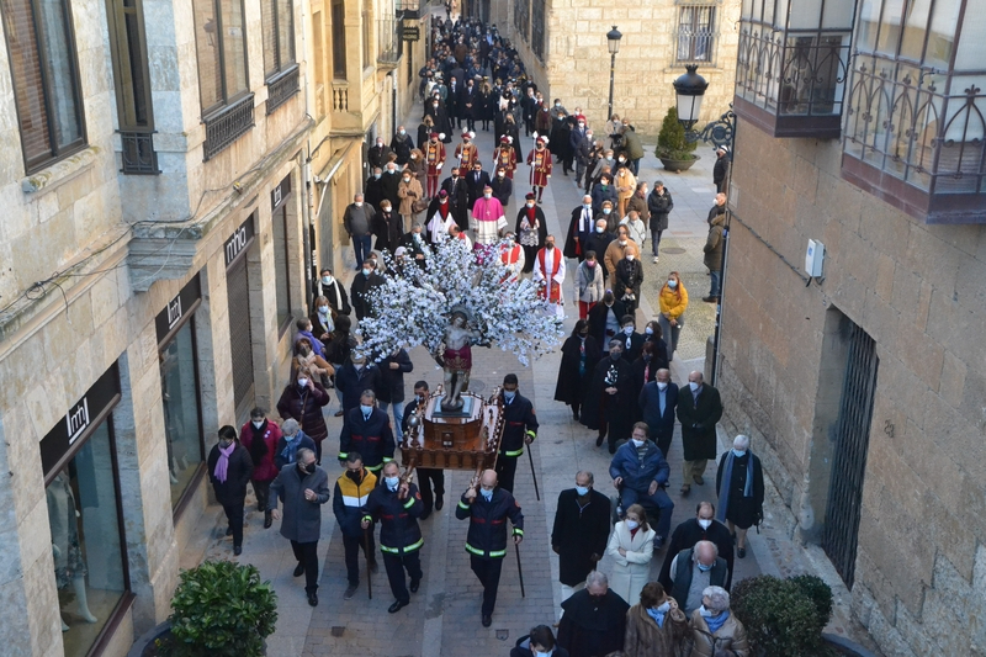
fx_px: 1068
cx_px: 493
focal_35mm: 39
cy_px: 328
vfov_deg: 34.2
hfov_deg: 49.6
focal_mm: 26
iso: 3200
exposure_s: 1/320
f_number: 9
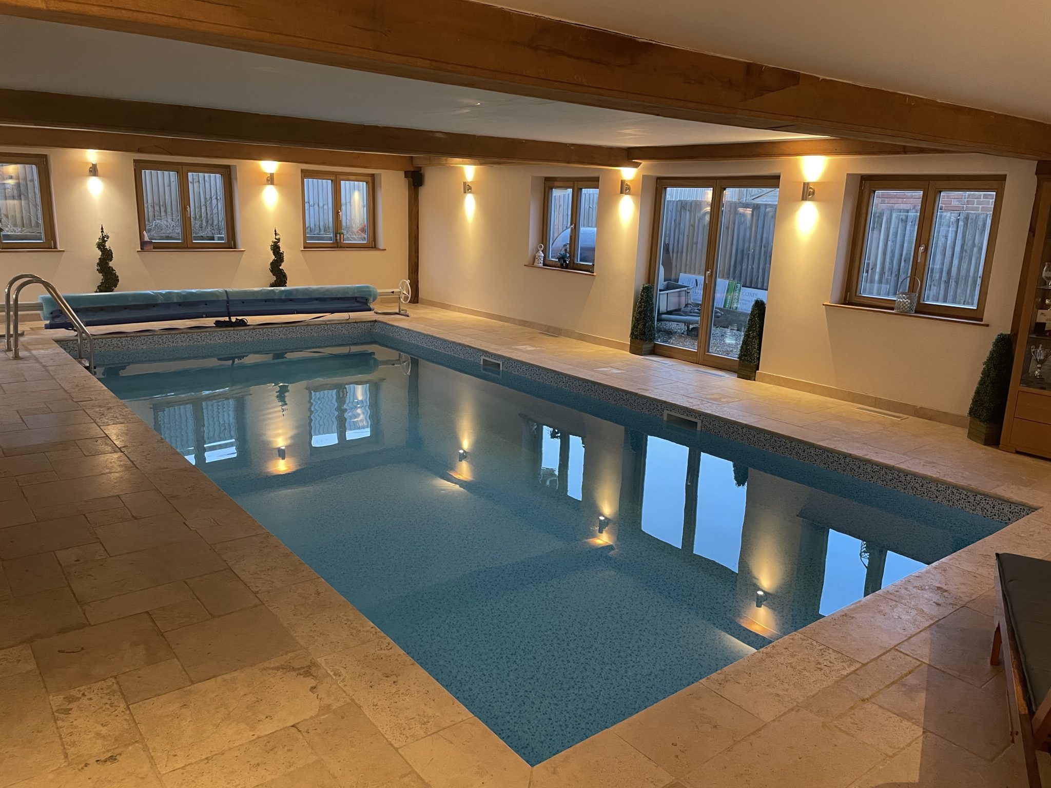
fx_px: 789
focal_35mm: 26
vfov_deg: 53.1
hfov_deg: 67.3
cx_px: 526
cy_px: 394
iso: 250
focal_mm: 4.2
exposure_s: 1/50
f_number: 1.6
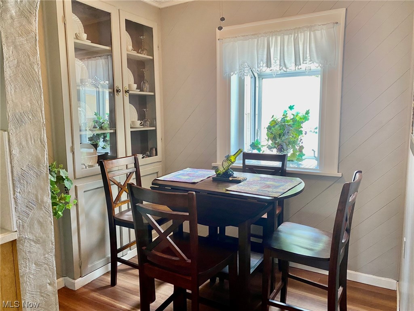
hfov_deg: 67.3
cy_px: 156
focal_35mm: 26
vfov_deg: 53.1
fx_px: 311
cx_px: 207
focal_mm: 4.25
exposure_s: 1/60
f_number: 1.8
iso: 100
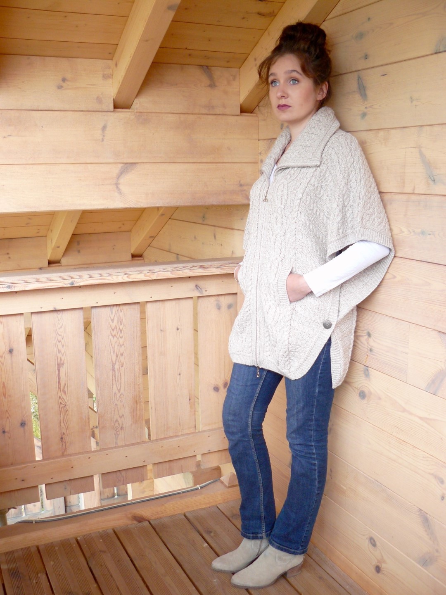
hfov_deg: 39.7
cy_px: 298
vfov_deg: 51.4
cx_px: 223
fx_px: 618
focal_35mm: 36
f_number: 2.8
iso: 160
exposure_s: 1/30
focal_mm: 6
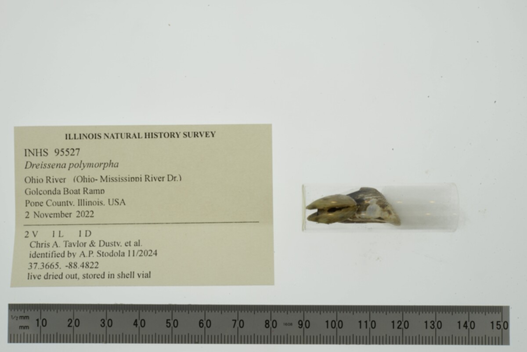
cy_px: 176
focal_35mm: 60
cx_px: 264
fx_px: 879
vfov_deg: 22.6
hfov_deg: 33.4
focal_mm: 60
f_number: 32
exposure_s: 1/10
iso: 100
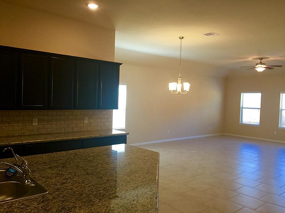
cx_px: 142
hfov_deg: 61.7
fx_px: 239
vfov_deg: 48.2
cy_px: 106
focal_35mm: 29
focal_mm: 4.15
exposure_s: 1/30
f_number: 2.2
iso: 40
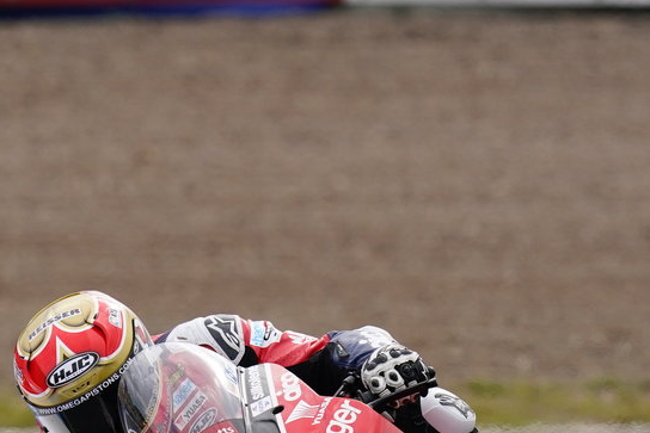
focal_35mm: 1177
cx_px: 166
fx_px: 21256
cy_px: 392
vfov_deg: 1.2
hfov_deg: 1.8
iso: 400
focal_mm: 400
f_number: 6.3
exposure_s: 1/800
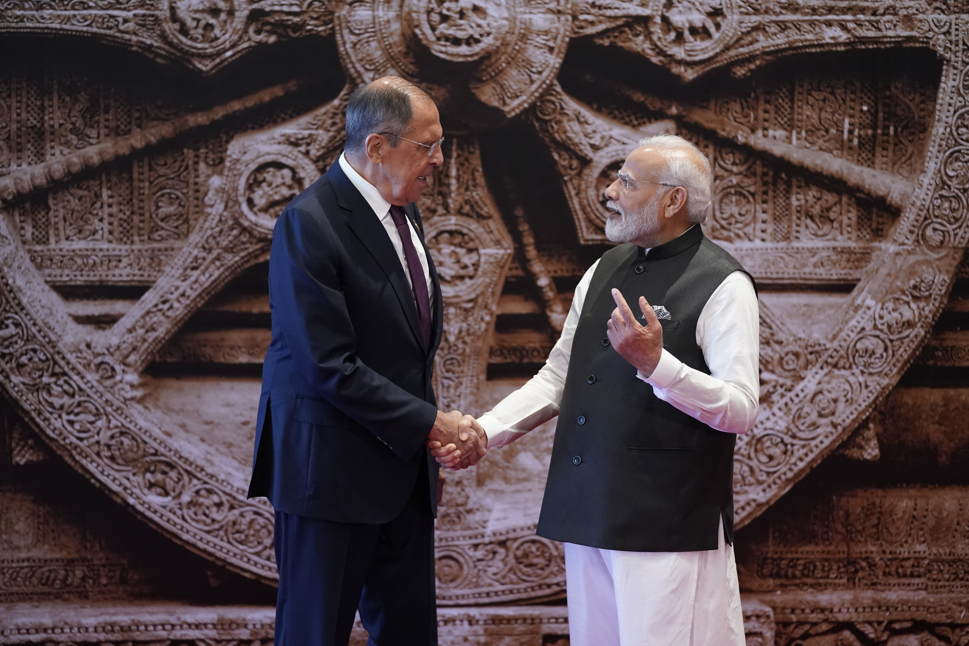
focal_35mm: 128
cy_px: 323
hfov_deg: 16.0
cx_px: 484
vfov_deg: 10.7
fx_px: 3445
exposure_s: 1/250
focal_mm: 128
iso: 4000
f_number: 2.8
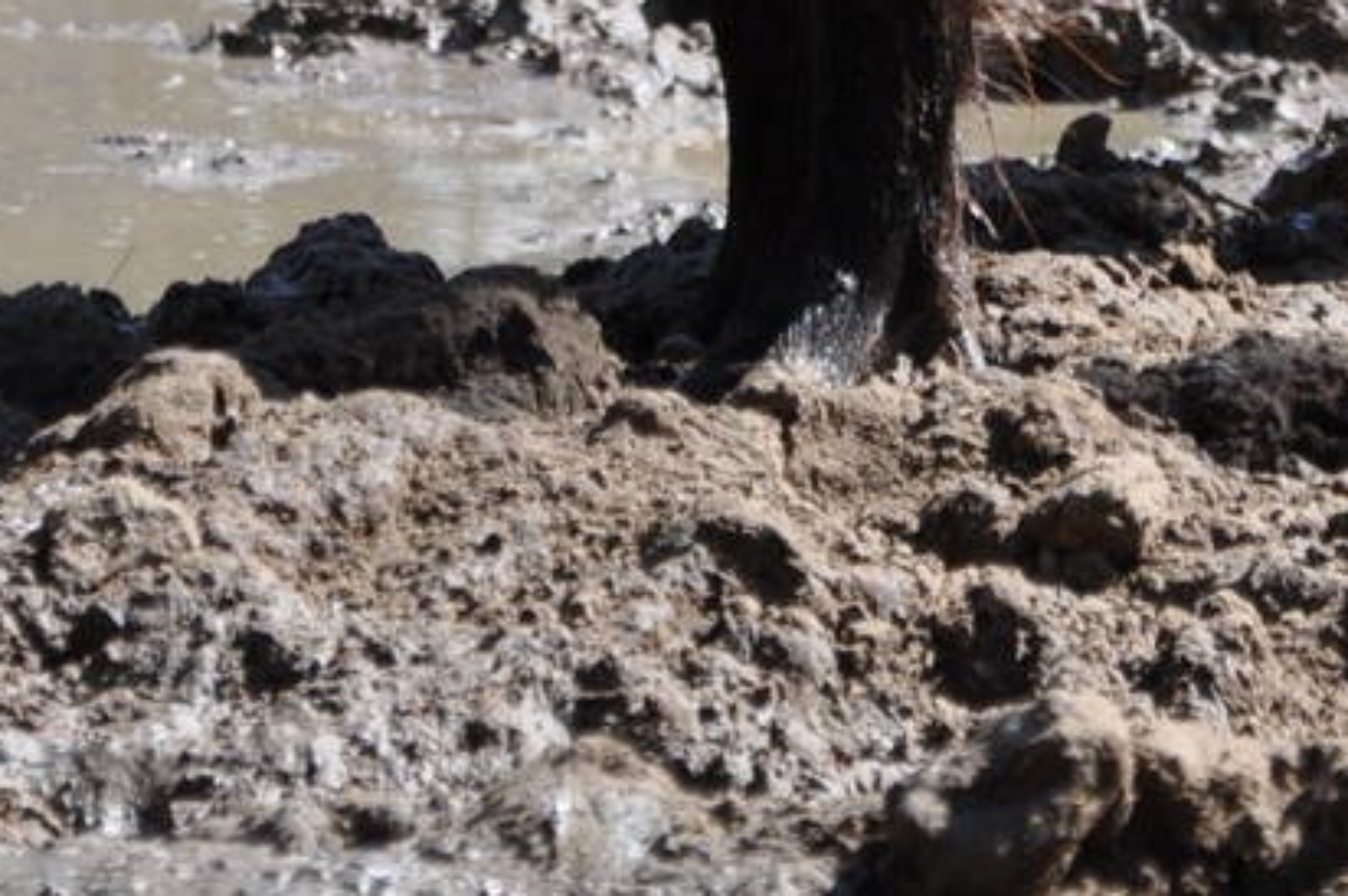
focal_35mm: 1136
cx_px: 919
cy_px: -701
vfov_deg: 1.2
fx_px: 42500
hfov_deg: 1.8
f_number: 5.3
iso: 200
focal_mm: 195
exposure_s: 1/500
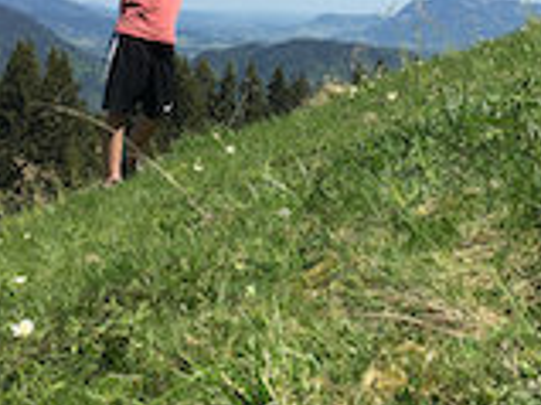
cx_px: 350
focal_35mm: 73
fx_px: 1140
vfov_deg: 19.5
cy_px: -10
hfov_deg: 26.6
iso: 25
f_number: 2.2
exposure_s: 1/1603
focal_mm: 4.2
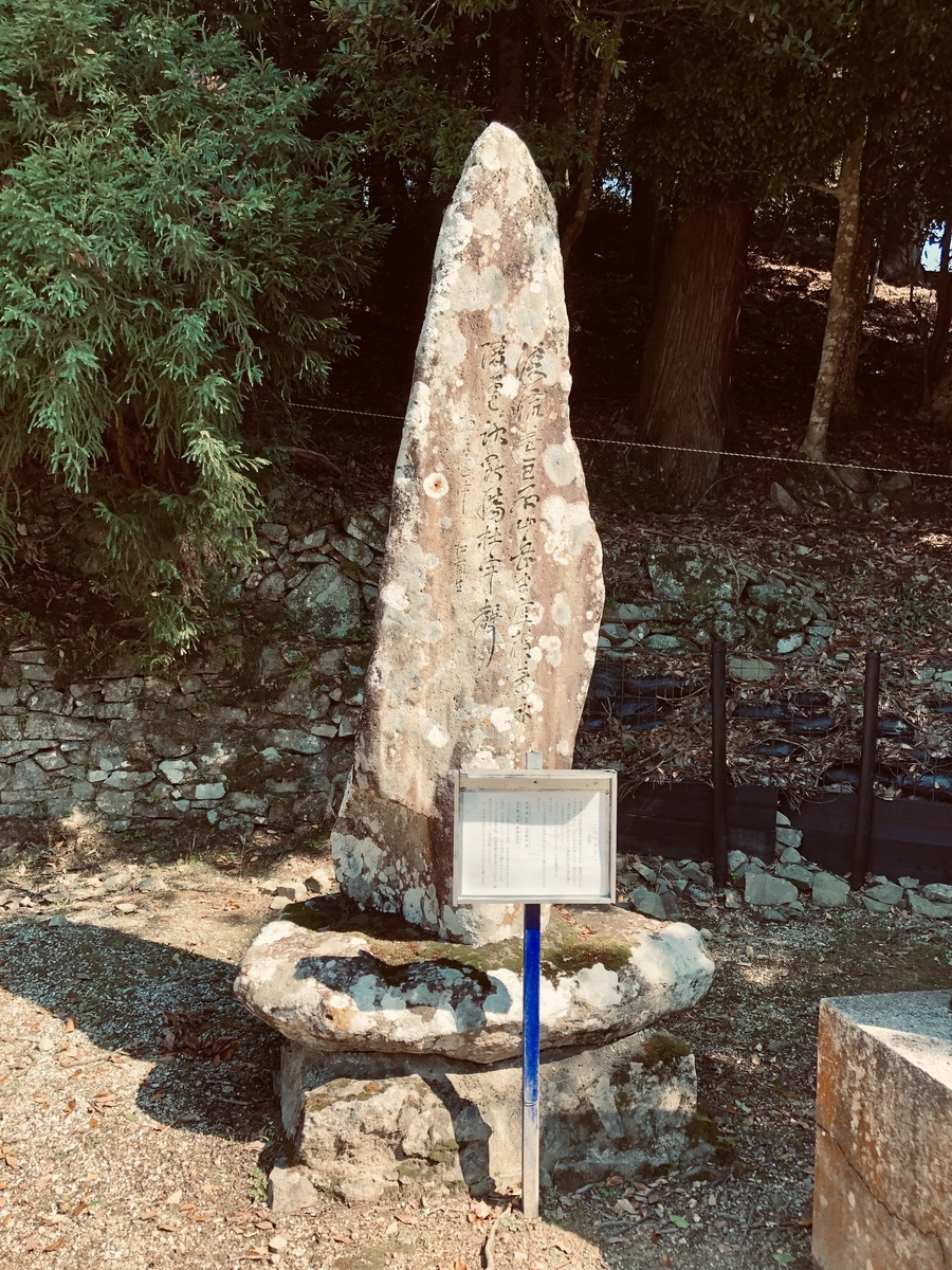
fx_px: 1027
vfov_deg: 63.4
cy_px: 635
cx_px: 476
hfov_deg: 49.7
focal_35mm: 28
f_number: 1.8
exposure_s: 1/600
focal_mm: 3.99
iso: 20
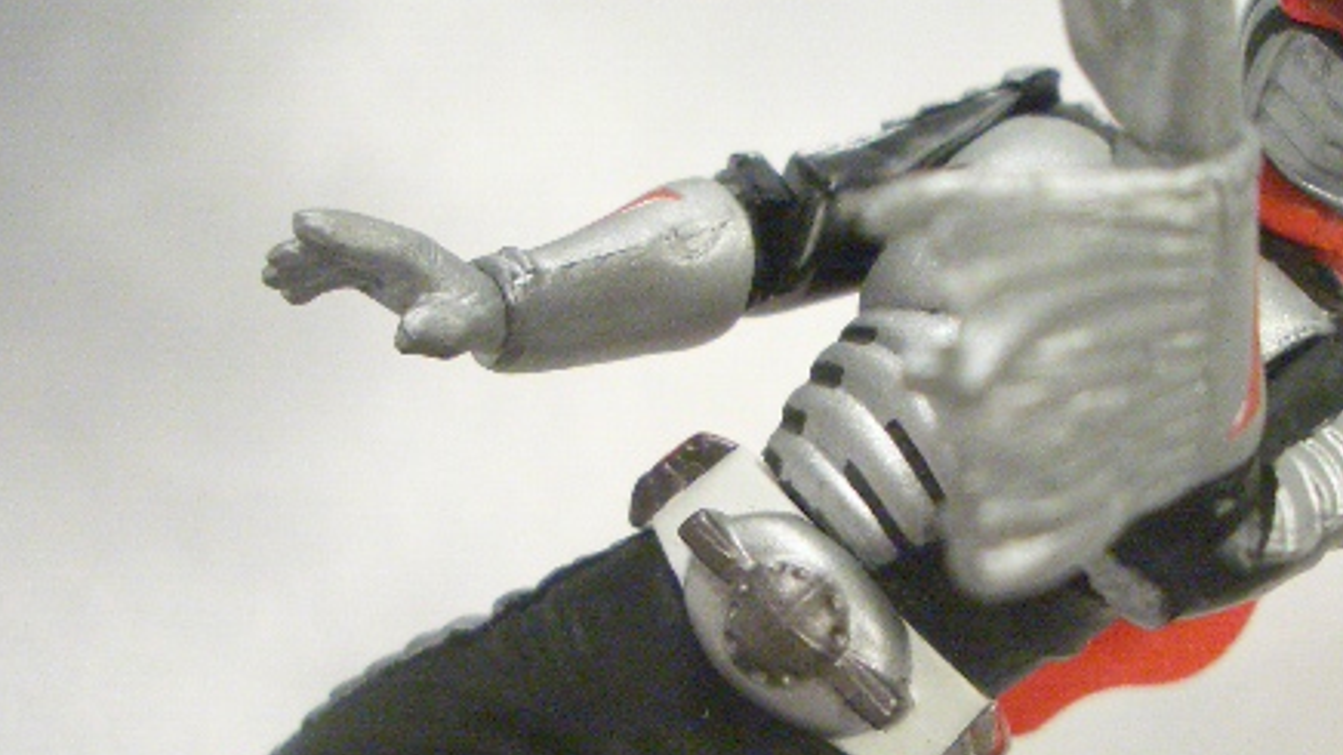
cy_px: 447
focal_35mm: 56
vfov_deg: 21.4
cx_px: 903
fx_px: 1994
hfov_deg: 36.8
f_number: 2.6
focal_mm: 5.8
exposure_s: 1/640
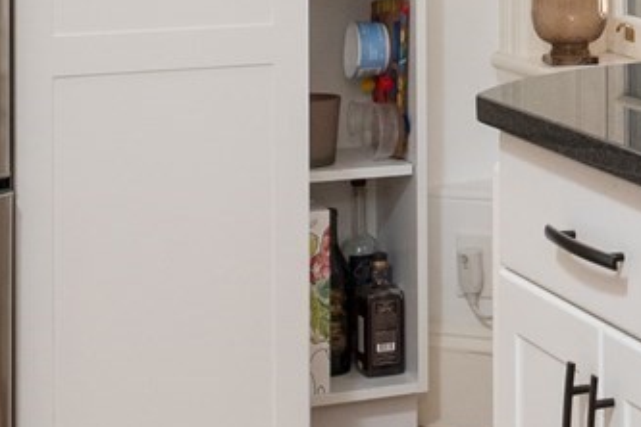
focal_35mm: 123
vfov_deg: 10.8
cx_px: 912
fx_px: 2190
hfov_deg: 15.6
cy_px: -155
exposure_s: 1/80
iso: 800
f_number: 7.1
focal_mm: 20
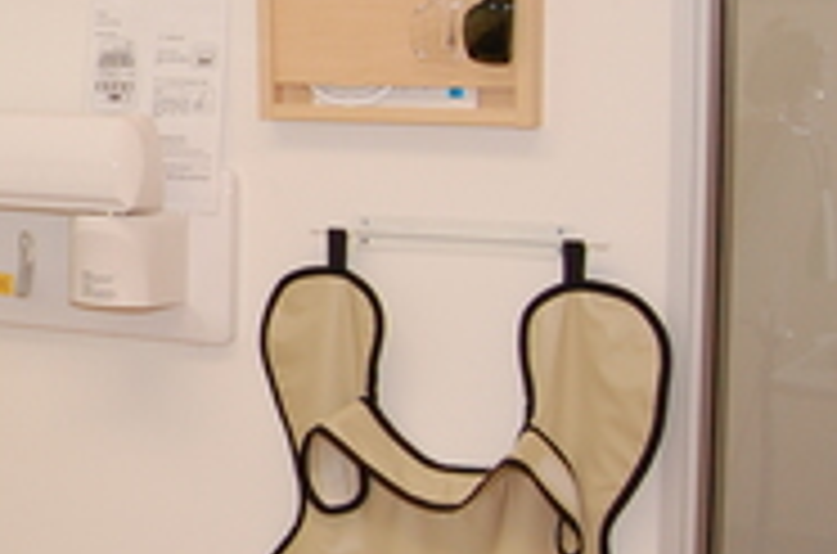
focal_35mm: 90
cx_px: -520
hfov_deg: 19.0
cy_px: 61
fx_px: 2087
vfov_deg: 15.0
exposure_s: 1/100
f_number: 5
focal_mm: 18
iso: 400
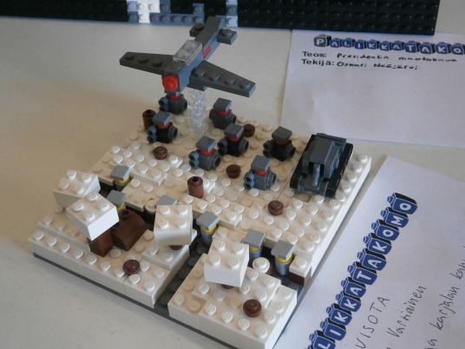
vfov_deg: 30.9
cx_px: 232
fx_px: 631
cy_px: 174
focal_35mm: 47
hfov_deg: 40.4
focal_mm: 8.3
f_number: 3.4
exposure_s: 1/30
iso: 200
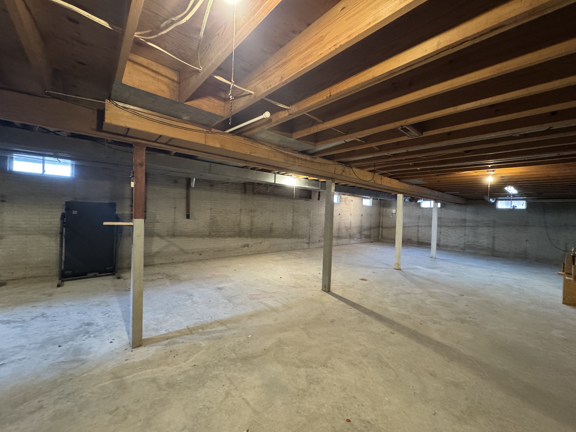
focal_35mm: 14
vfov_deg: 85.7
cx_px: 288
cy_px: 216
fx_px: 233
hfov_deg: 102.1
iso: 1000
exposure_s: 1/60
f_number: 2.2
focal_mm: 2.22
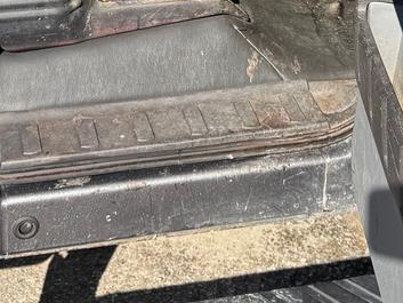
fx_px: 1013
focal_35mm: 87
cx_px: 210
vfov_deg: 15.1
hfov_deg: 22.5
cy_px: -209
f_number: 1.78
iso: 80
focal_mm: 6.76
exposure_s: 1/1366
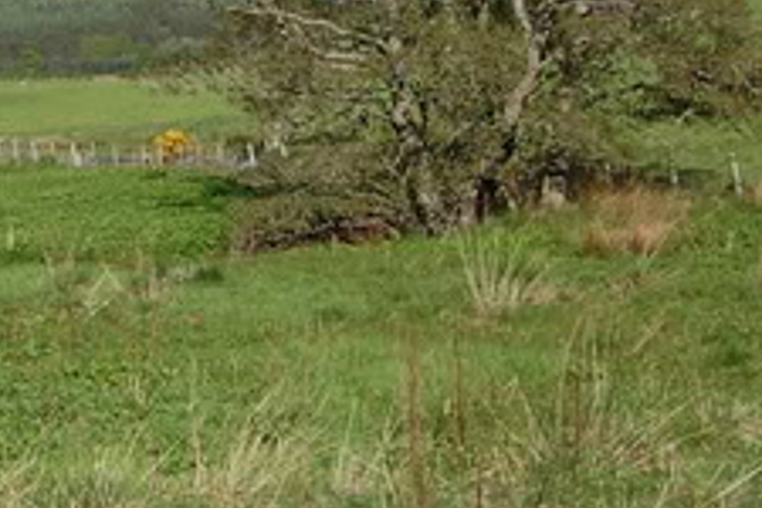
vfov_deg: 14.0
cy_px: -41
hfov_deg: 18.7
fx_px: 2032
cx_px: -393
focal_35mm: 96
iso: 200
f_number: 10
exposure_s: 1/250
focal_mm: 18
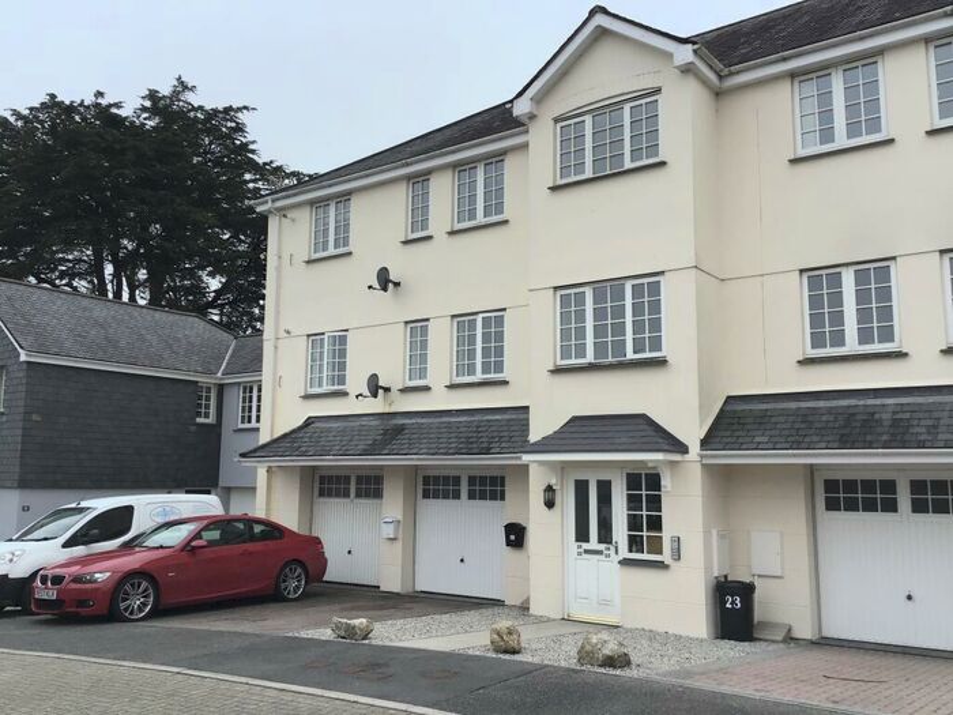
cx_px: 476
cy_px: 358
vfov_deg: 45.4
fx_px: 853
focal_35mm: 31
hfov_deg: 58.4
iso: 25
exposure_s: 1/622
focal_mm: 3.3
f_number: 2.4
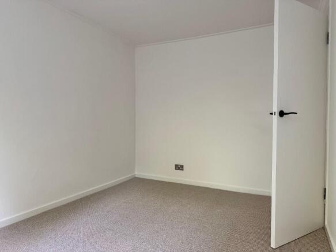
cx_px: 168
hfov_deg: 71.6
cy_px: 126
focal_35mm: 24
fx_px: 233
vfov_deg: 56.8
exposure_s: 1/67
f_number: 1.78
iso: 200
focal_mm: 6.76
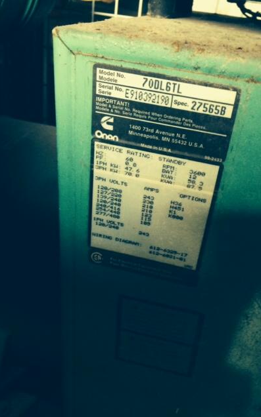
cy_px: 209
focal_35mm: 32
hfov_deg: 39.2
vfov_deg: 59.7
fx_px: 365
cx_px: 156
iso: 320
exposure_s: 1/20
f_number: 2.2
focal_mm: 4.12
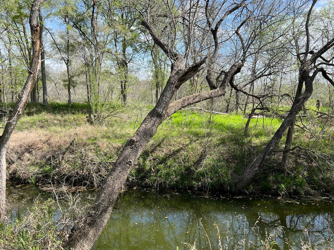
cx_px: 181
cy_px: 134
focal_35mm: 30
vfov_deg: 46.8
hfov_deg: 59.9
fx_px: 289
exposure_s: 1/1488
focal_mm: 5.7
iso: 50
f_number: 1.5
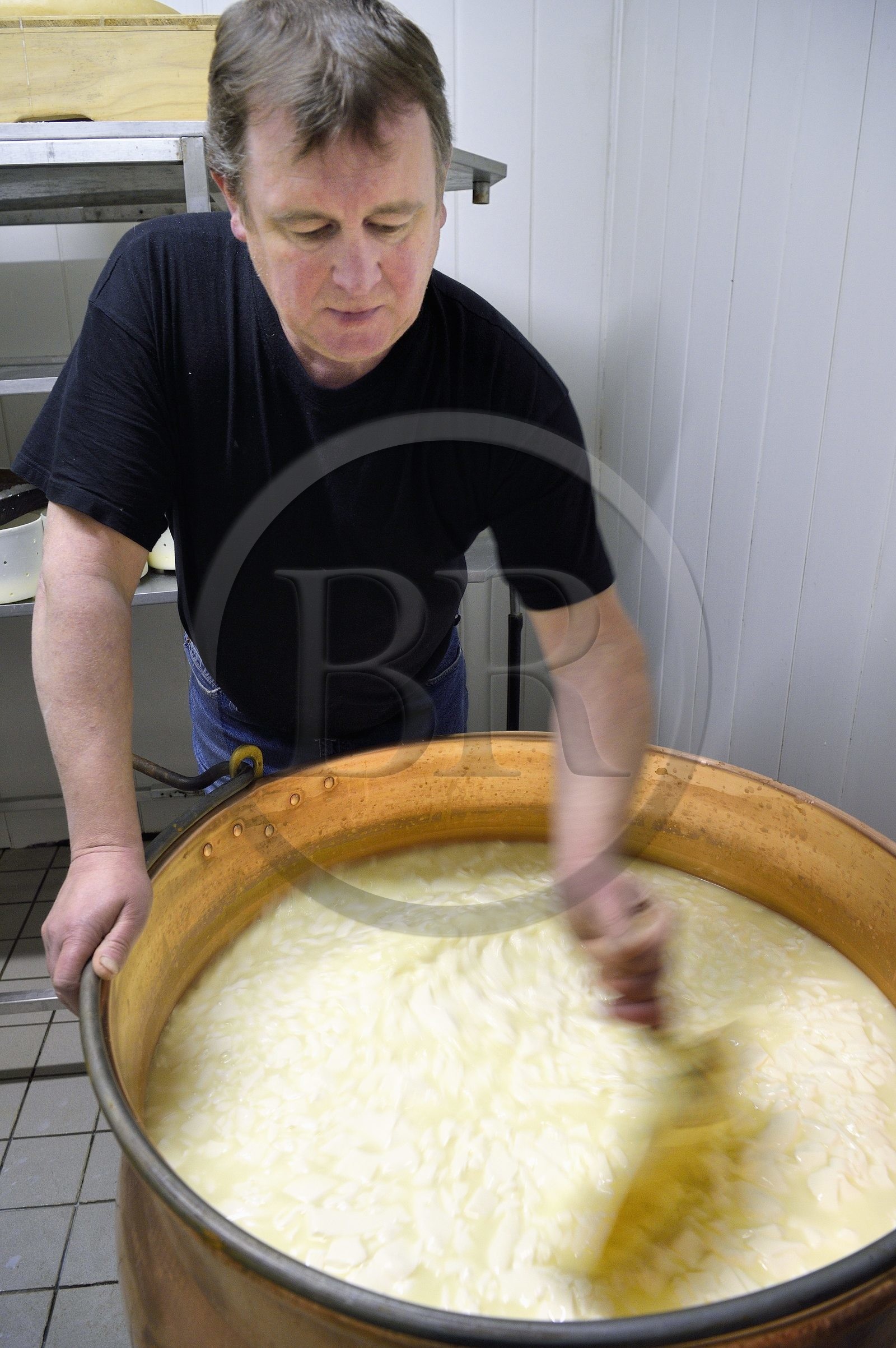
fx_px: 897
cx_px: 448
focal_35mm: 24
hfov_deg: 53.1
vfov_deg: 73.8
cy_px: 674
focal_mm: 24
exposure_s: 1/20
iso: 1600
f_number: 6.3
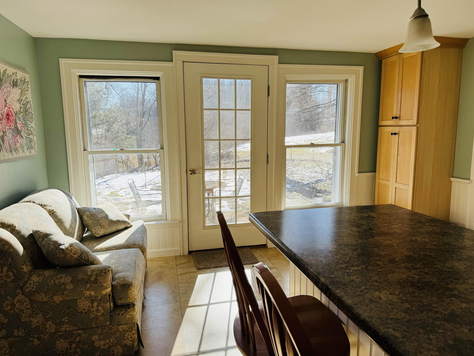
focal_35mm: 24
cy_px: 178
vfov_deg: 56.8
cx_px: 237
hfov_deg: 71.6
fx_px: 329
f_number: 1.78
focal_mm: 6.86
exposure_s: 1/664
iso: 80
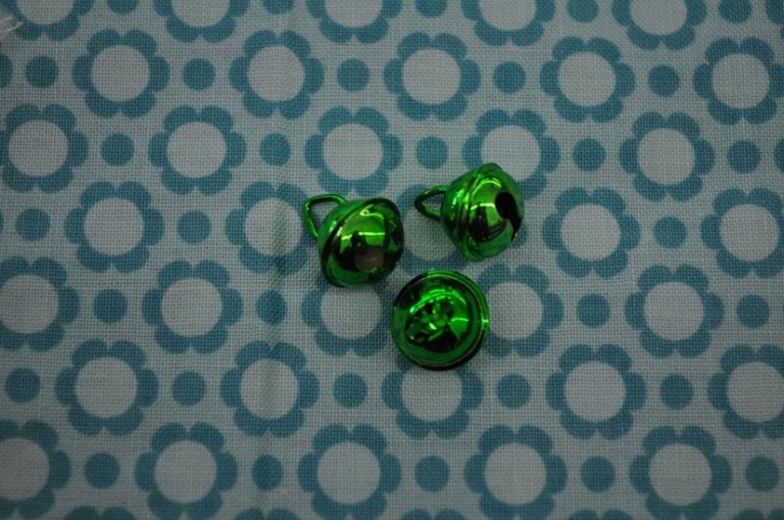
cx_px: 392
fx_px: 1305
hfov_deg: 33.4
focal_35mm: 60
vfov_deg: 22.6
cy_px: 260
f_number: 5.3
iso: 400
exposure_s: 1/100
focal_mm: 40
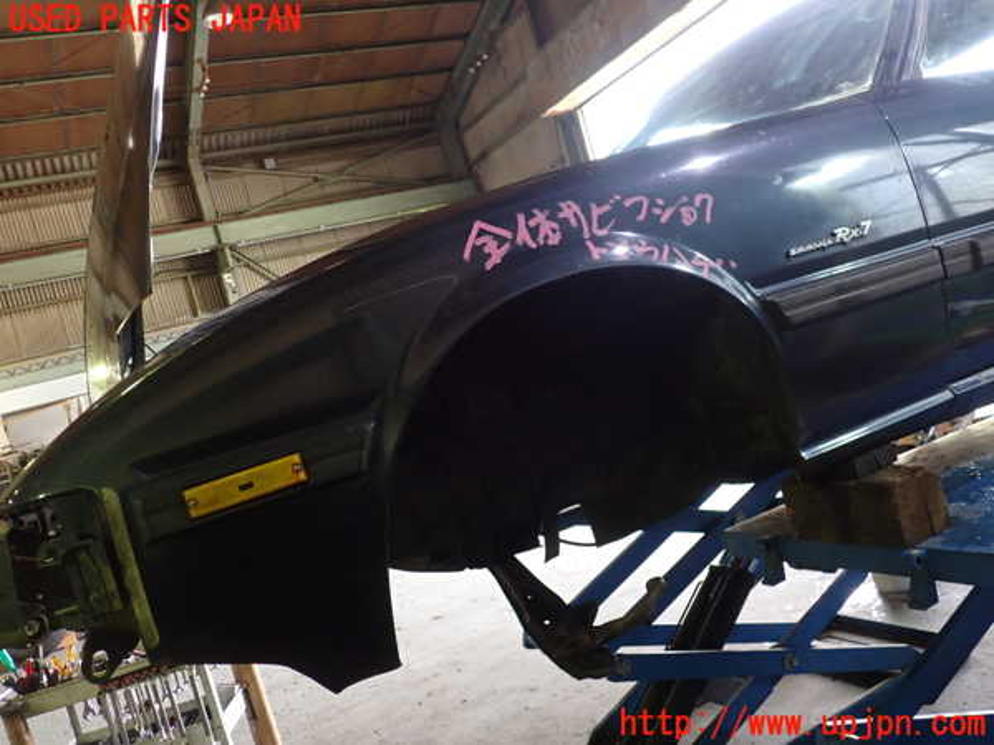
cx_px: 497
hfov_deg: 60.0
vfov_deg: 46.8
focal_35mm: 30
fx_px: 861
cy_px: 372
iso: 250
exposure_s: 1/30
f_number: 2.3
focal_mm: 5.4
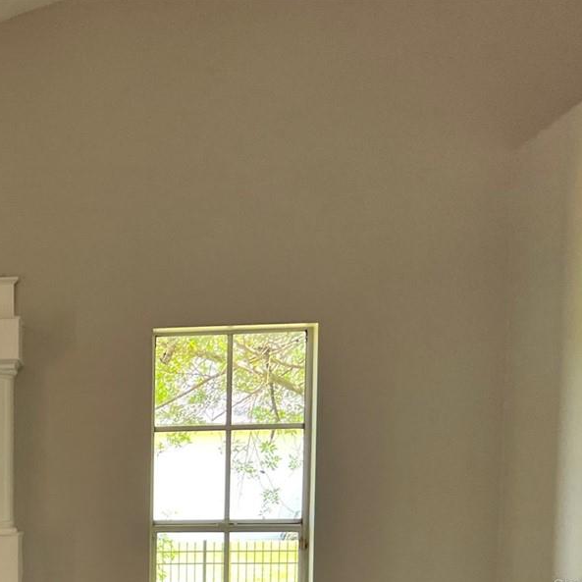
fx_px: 1179
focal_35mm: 62
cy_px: 586
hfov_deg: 24.7
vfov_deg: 26.2
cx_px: -139
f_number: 1.5
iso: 100
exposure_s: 1/121
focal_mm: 5.7
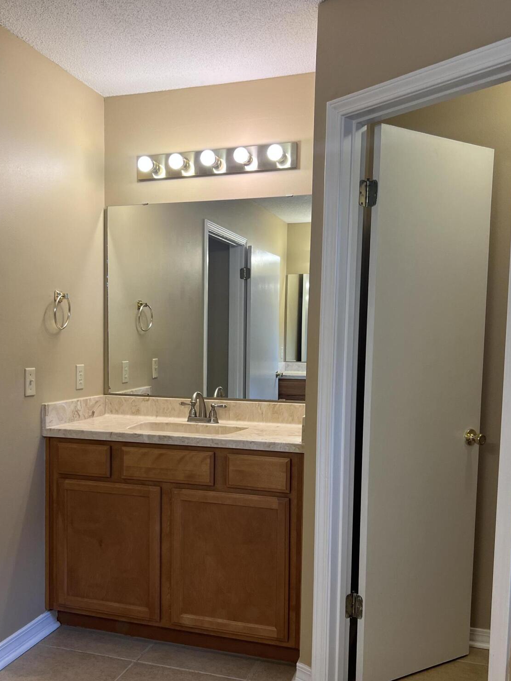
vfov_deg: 52.5
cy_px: 384
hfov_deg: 40.5
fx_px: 689
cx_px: 198
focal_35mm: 35
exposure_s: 1/120
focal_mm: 5.7
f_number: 1.5
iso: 64
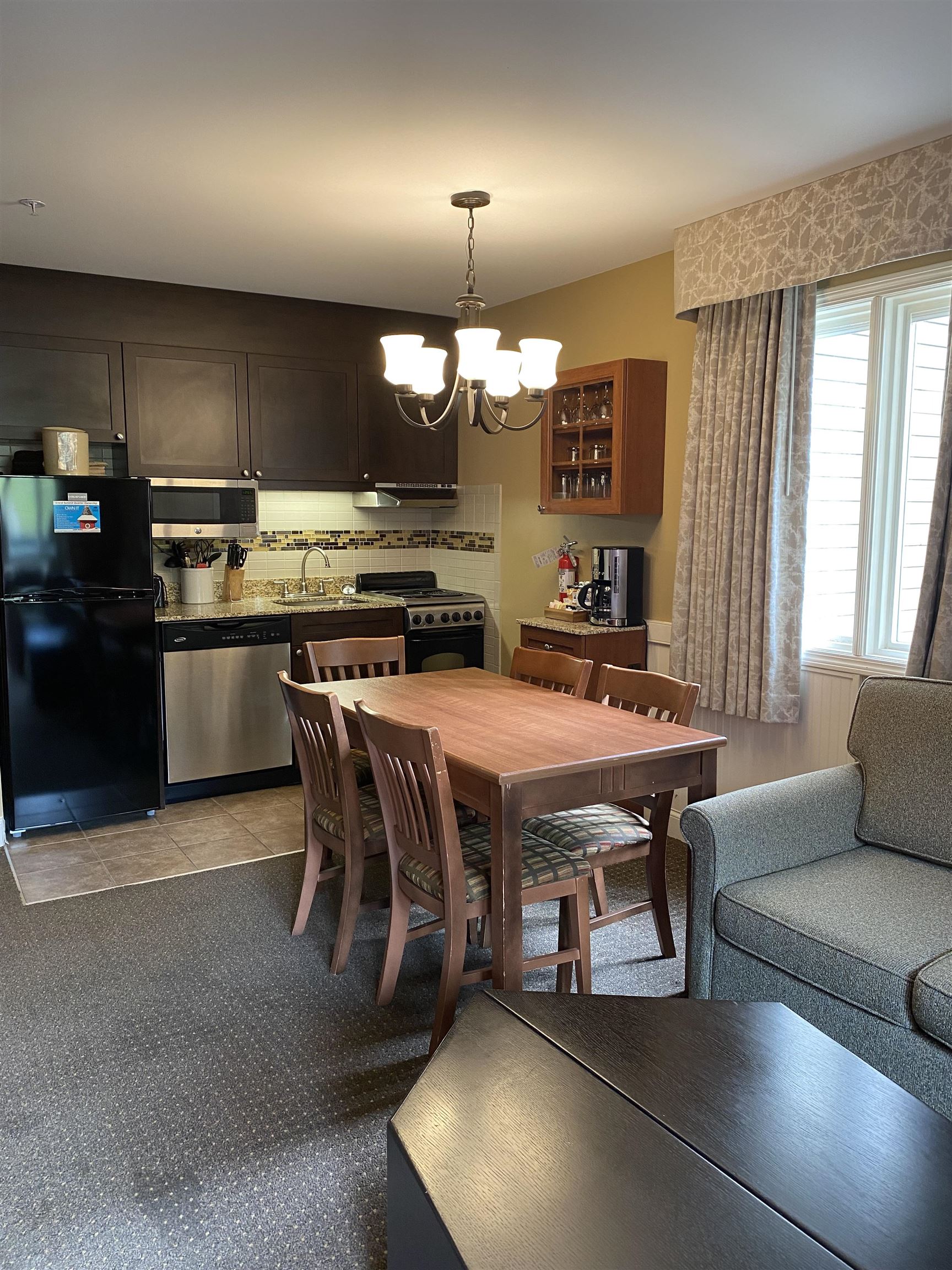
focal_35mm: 26
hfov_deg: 53.1
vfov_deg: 67.3
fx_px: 953
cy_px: 635
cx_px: 476
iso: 100
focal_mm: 4.25
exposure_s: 1/60
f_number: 1.8
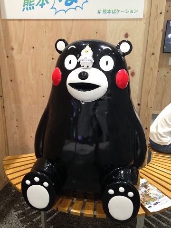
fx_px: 217
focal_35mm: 33
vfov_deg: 55.4
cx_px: 86
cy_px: 114
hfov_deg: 42.9
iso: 160
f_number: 2.4
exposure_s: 1/20
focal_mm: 4.12
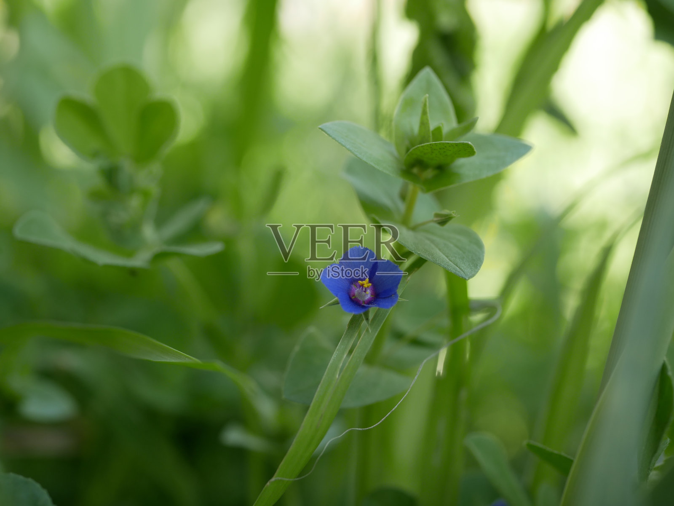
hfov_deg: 32.2
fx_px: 1169
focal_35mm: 60
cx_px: 337
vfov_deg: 24.4
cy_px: 253
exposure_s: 1/160
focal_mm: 30
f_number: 3.2
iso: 200
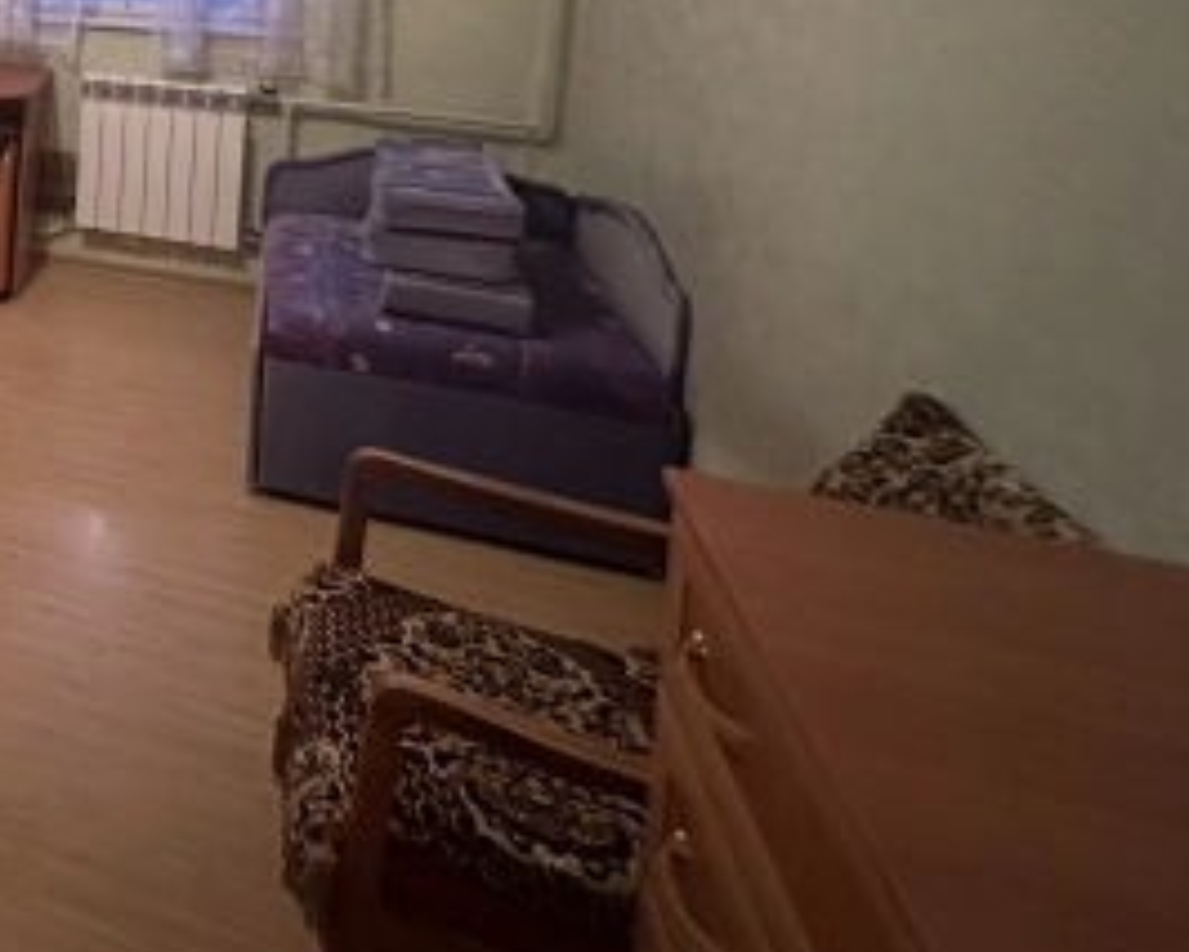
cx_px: -197
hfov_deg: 41.0
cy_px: -9
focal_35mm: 32
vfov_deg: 40.0
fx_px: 1126
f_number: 2.2
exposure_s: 1/50
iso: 1250
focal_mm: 2.22
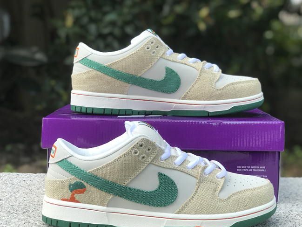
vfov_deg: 22.6
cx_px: 165
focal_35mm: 65
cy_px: 122
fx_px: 567
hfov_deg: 29.8
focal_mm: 6.6
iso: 25
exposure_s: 1/100
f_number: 2.8
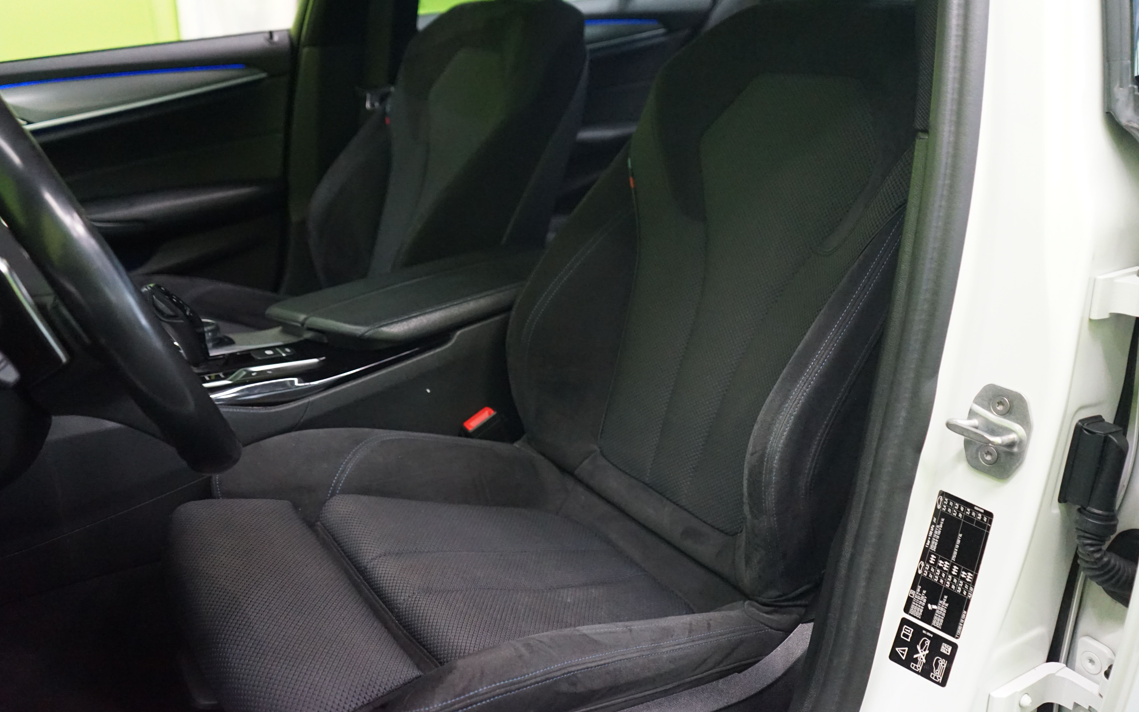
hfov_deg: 62.9
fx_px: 931
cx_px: 571
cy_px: 346
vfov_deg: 41.8
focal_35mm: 30
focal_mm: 29
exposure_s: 1/80
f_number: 3.5
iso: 6400
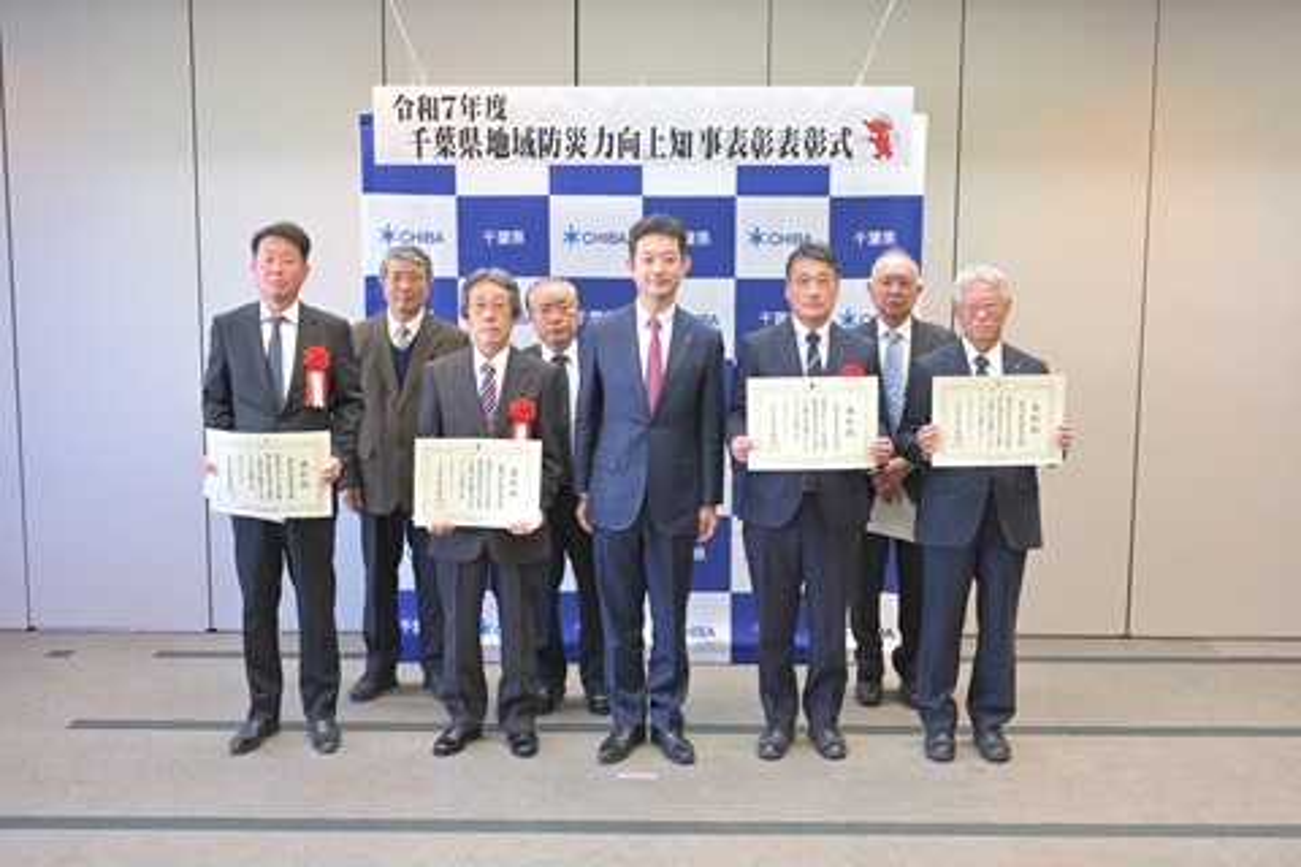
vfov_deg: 33.4
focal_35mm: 40
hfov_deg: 48.5
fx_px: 1445
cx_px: 650
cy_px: 434
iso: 1600
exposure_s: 1/80
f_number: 4
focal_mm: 40
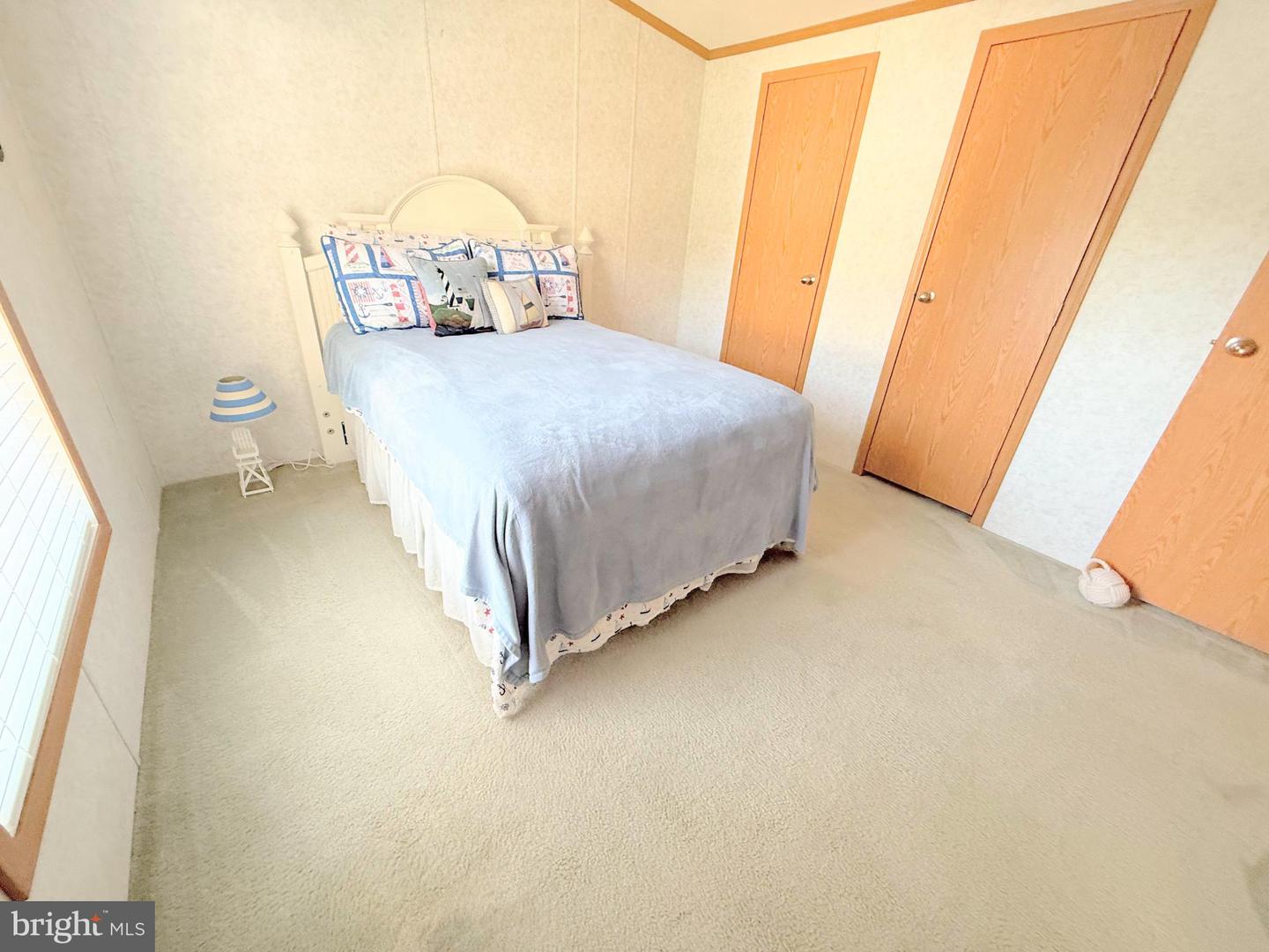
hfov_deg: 102.1
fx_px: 513
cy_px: 476
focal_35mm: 14
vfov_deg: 85.7
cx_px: 634
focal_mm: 2.22
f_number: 2.2
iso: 320
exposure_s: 1/90
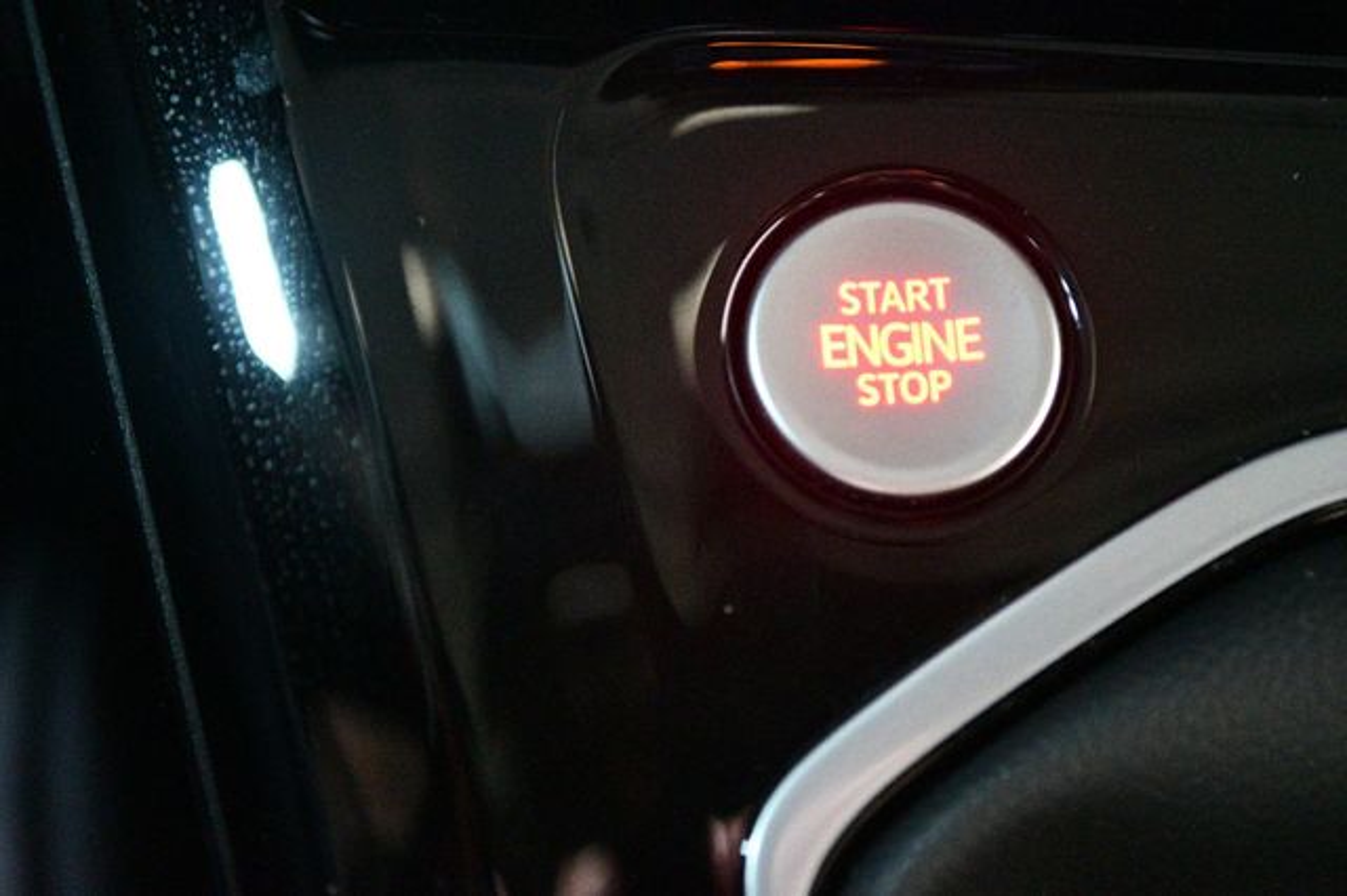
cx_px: 674
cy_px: 448
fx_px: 2506
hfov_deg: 30.1
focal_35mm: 67
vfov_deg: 20.3
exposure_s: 1/15
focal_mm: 45
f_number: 5.3
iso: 12800
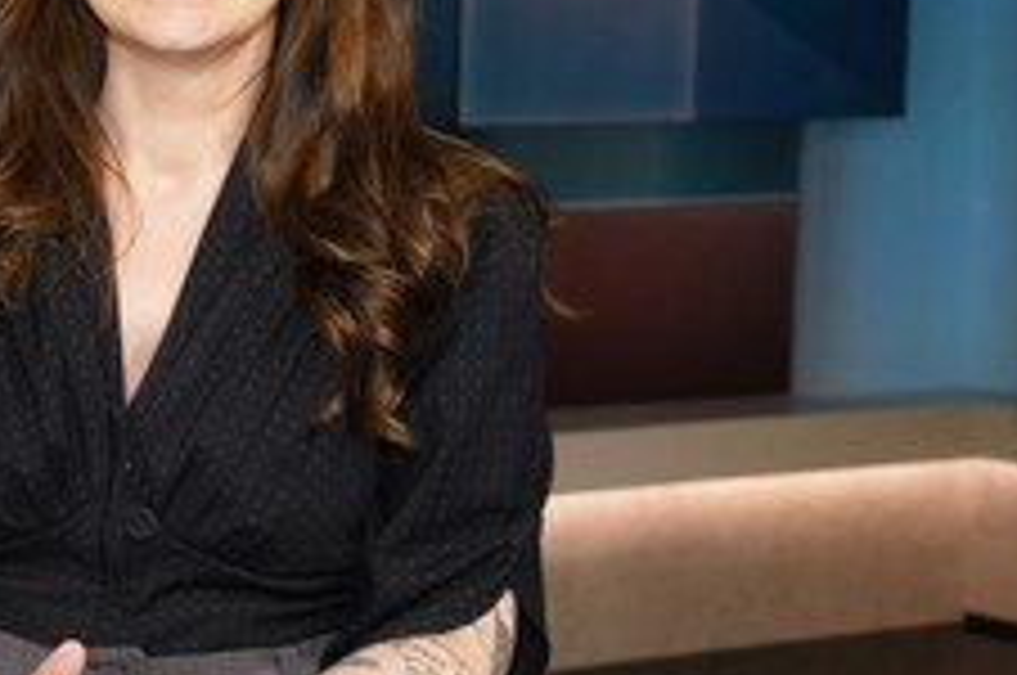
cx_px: 205
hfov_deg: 26.2
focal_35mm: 76
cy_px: 243
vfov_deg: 17.9
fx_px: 2144
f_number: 5.6
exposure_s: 1/160
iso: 2000
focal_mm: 38
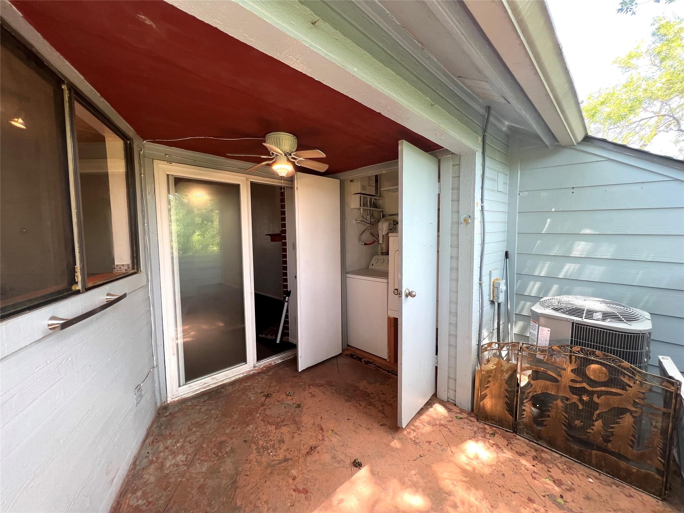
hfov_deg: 106.2
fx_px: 257
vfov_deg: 89.9
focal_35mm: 13
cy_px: 256
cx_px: 342
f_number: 1.8
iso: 50
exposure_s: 1/99
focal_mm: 1.57
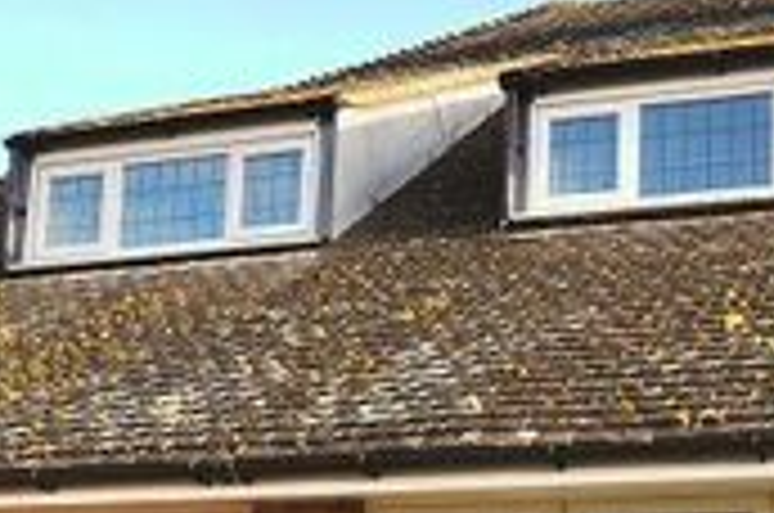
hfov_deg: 30.8
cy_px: 538
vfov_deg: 21.2
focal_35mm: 61
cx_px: 756
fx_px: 1309
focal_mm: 10
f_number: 7.1
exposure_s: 1/200
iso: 200
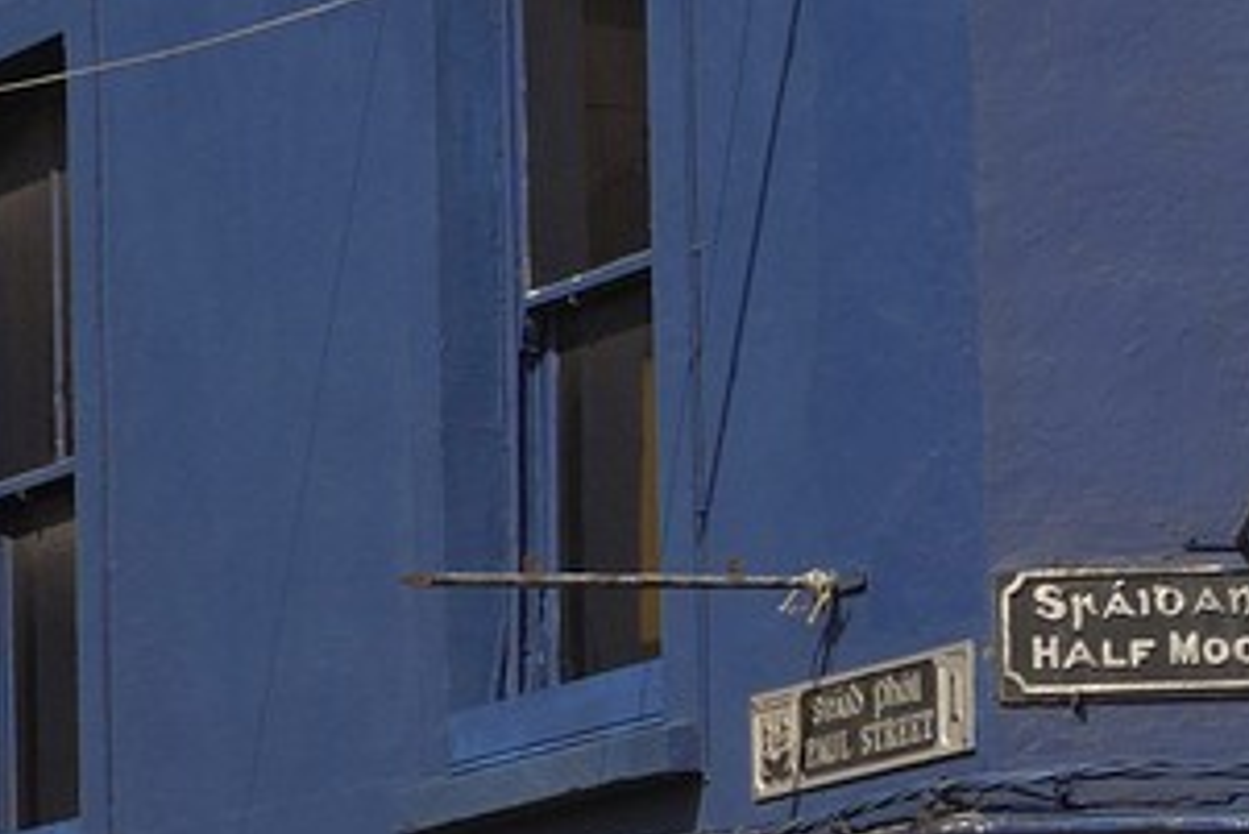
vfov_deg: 5.4
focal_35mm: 255
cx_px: -2004
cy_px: 809
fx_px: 8851
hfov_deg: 7.4
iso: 100
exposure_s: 1/160
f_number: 9.5
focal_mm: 32
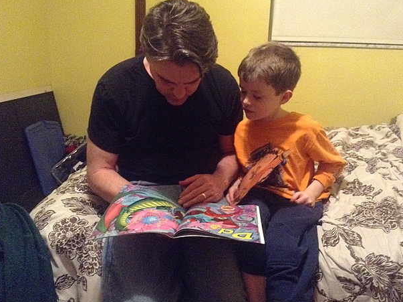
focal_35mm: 35
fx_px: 407
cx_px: 211
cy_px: 153
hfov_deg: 52.7
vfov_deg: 40.6
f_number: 2.4
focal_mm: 3.3
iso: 640
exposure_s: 1/15
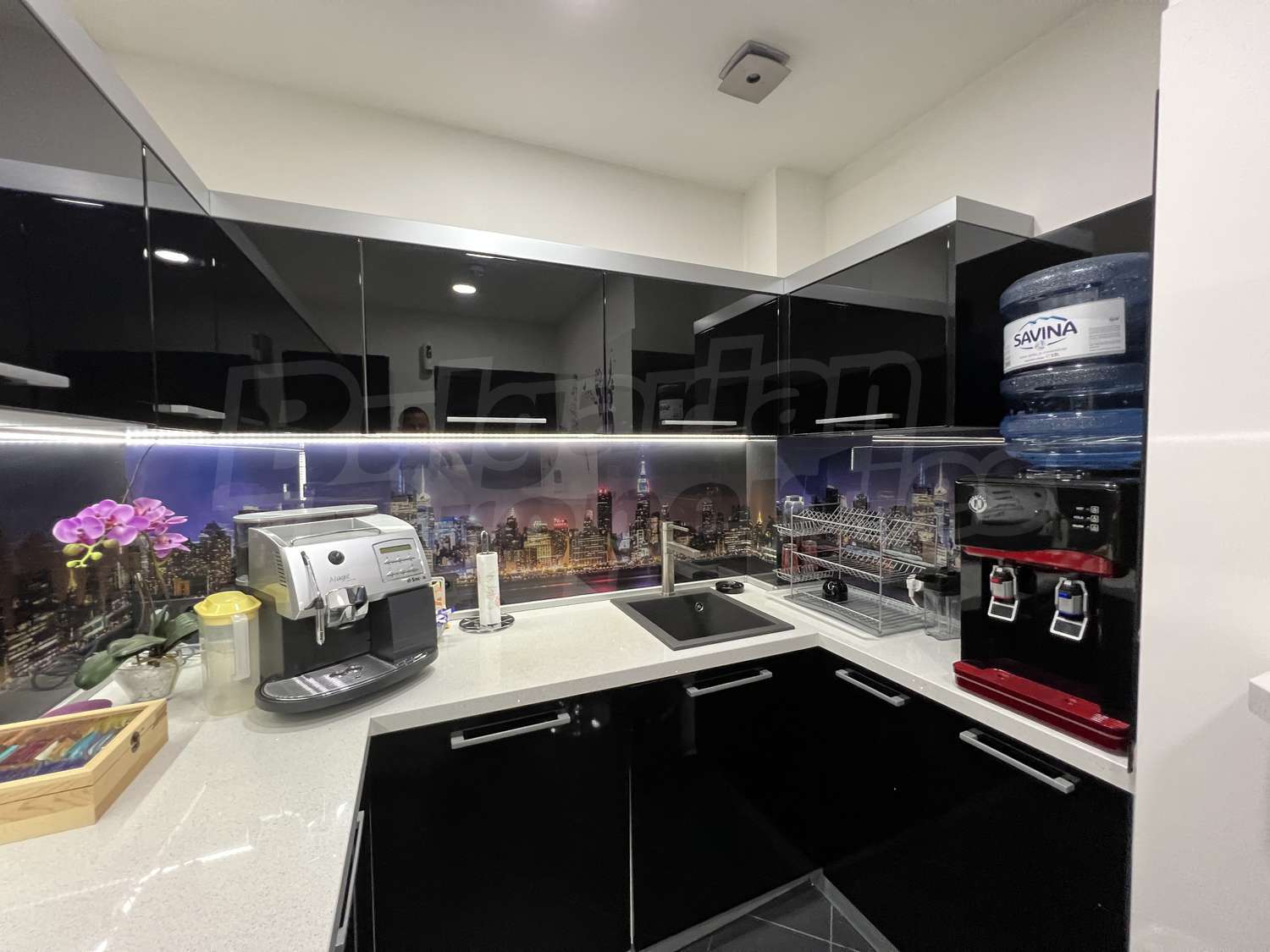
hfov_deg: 106.2
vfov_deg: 89.9
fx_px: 477
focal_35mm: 13
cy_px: 476
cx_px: 635
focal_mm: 1.57
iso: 500
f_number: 1.8
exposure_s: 1/50
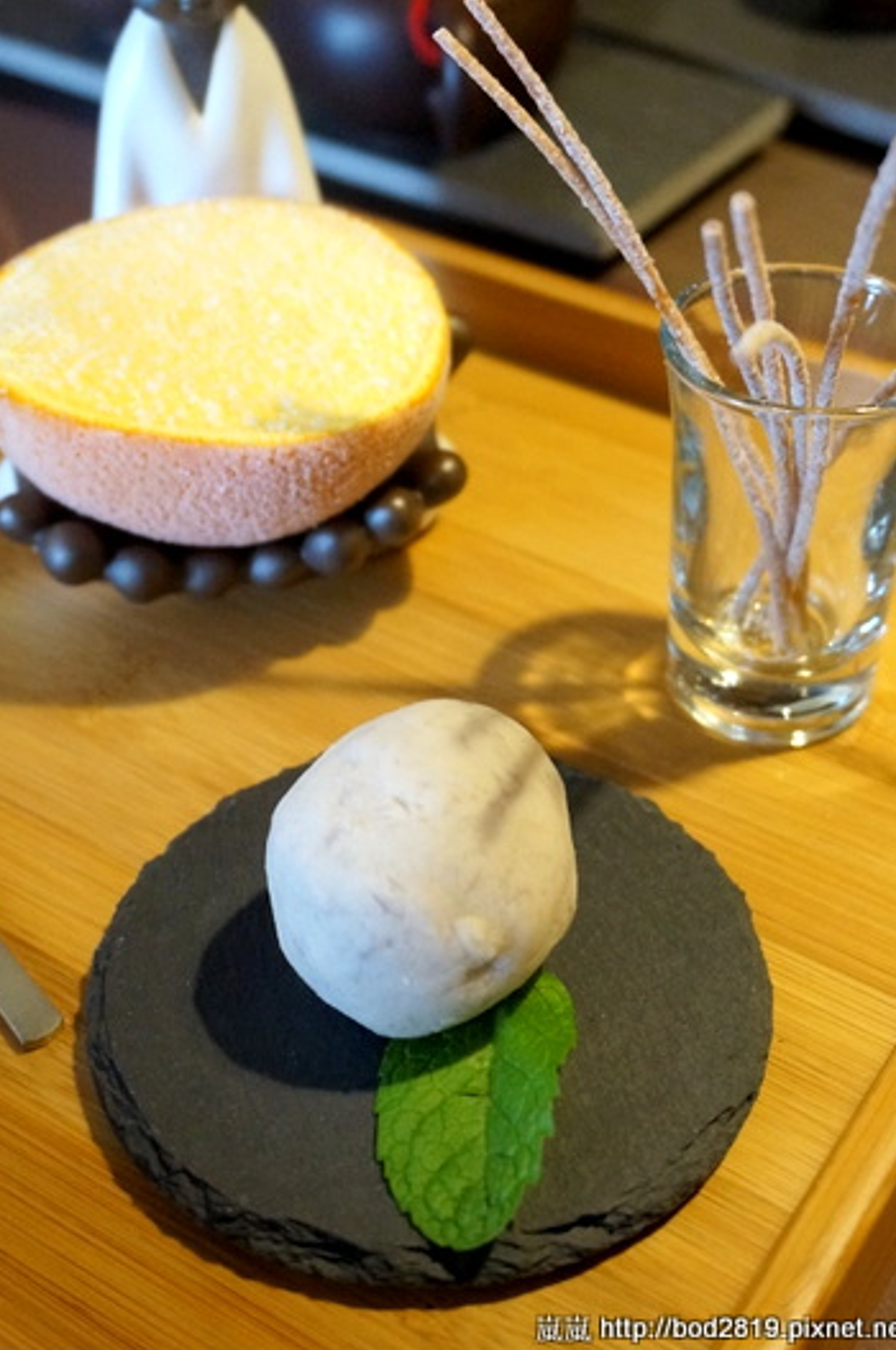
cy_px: 558
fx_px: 1909
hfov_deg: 26.4
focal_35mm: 51
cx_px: 472
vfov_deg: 38.8
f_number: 4.5
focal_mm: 28
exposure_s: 1/50
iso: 3200
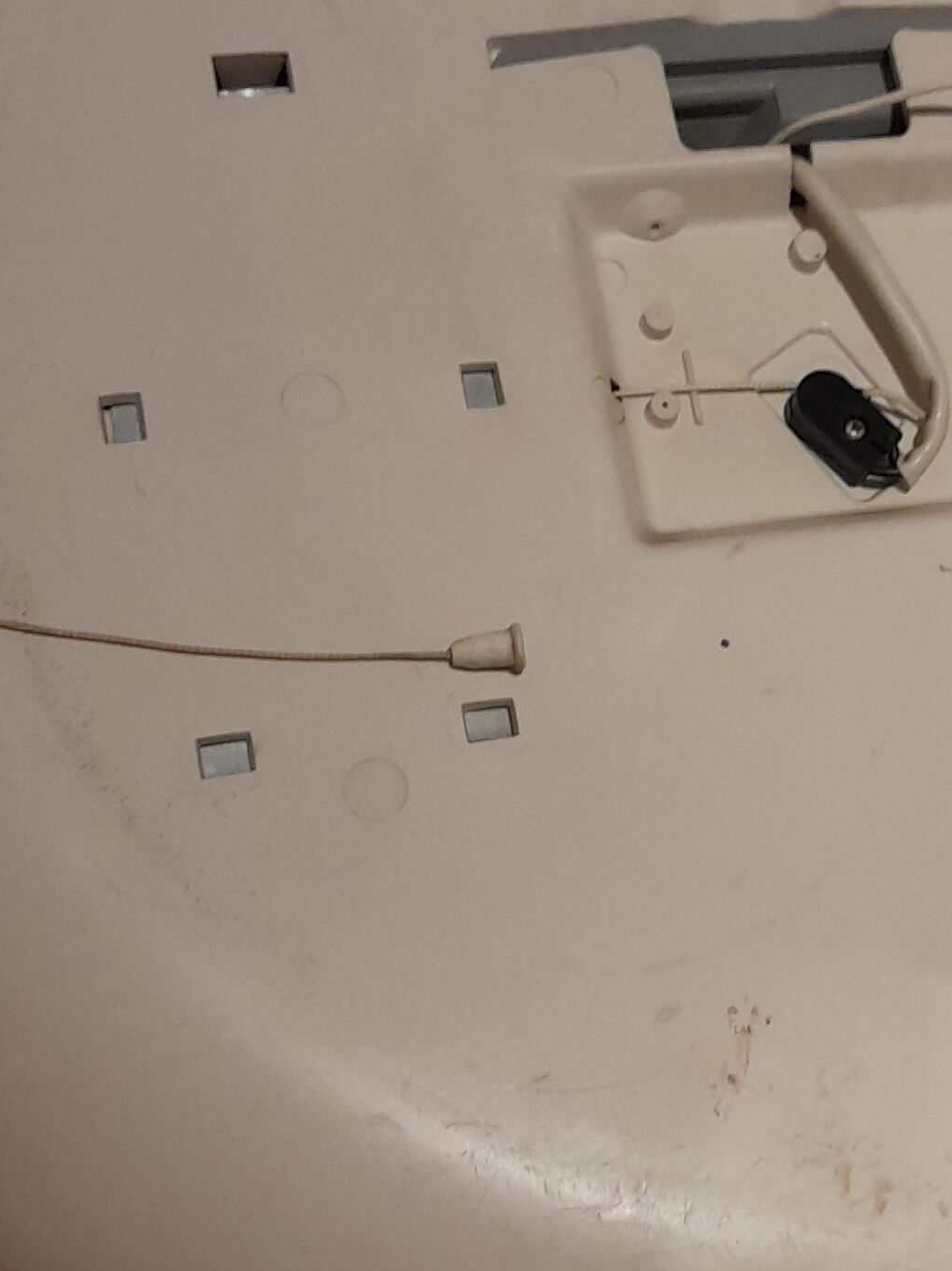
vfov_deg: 26.6
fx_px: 2678
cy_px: 533
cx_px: 784
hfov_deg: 19.9
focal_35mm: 73
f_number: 2
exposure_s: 1/50
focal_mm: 4.6
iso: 200
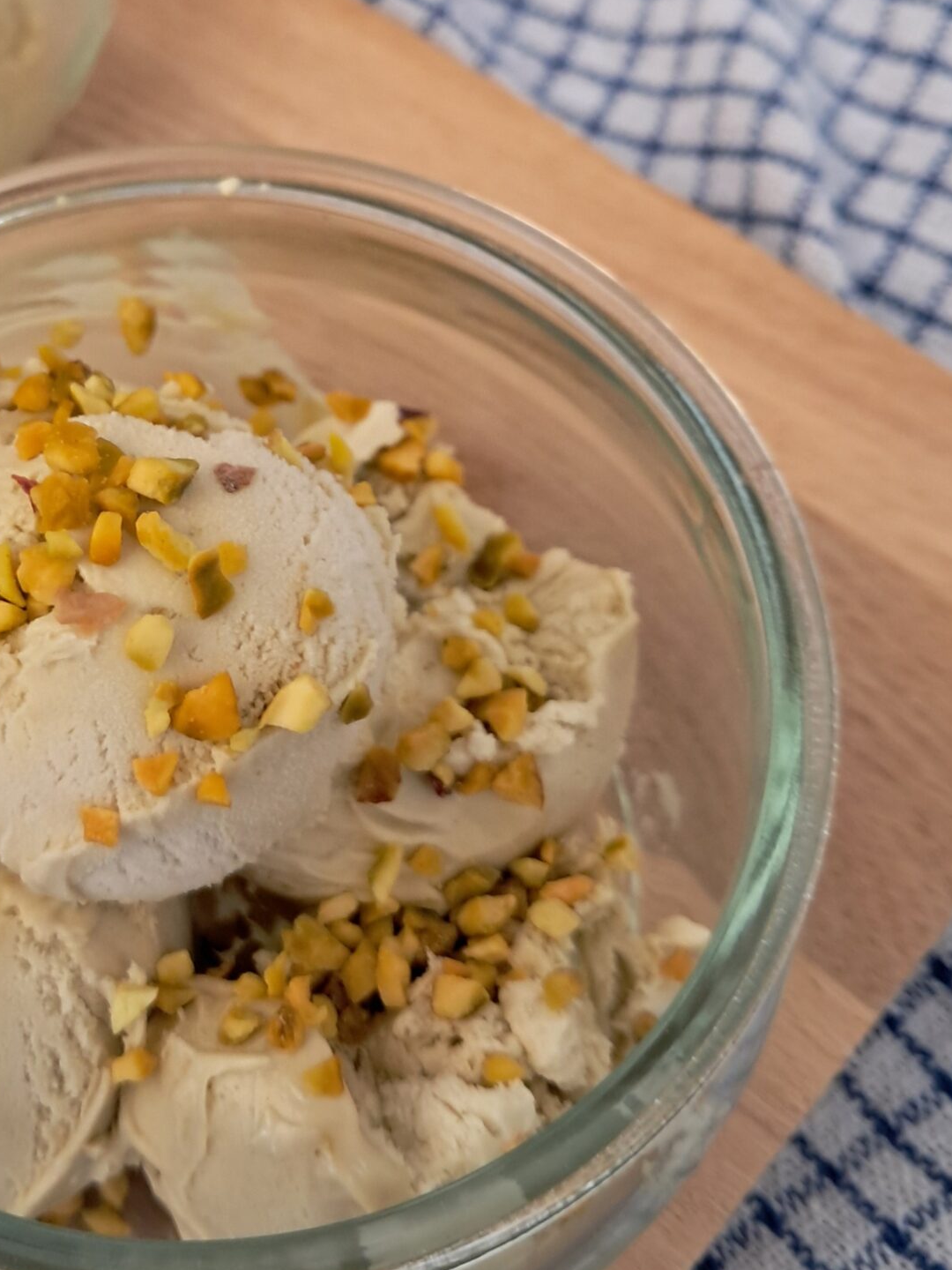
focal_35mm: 48
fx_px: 1760
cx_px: 188
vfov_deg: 39.2
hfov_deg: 29.6
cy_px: 433
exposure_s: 1/50
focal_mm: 4
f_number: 1.8
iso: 400
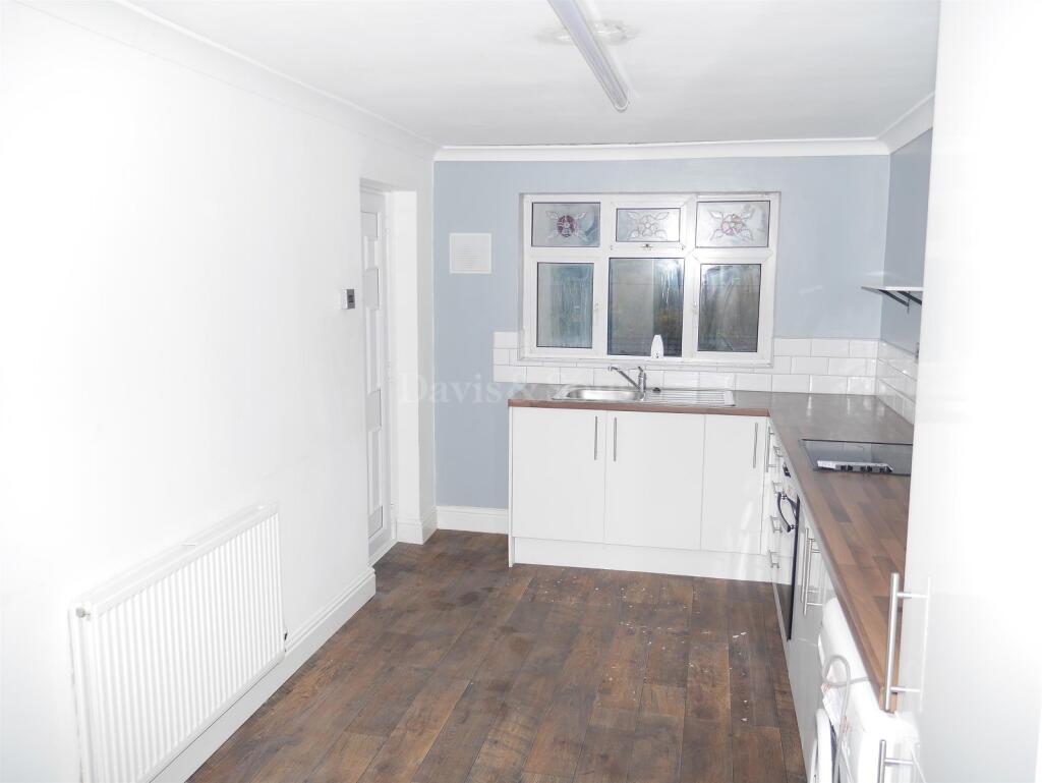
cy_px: 392
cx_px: 521
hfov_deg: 63.4
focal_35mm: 28
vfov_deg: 49.8
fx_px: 843
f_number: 3.5
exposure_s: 1/60
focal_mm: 14
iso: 200
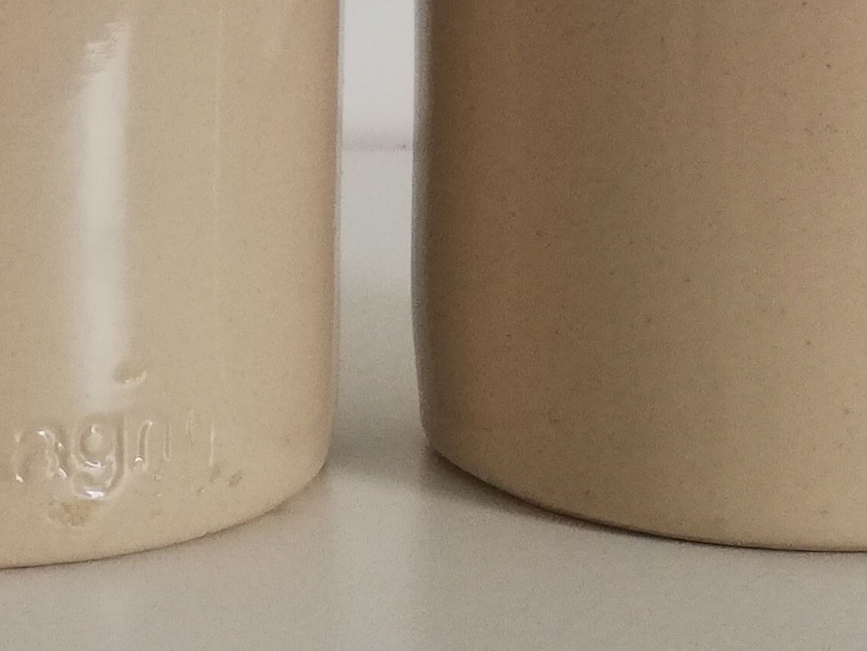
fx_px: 2655
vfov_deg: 13.8
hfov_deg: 17.9
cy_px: -2
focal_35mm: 106
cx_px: -101
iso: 125
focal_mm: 3.81
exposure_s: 1/50
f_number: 2.2
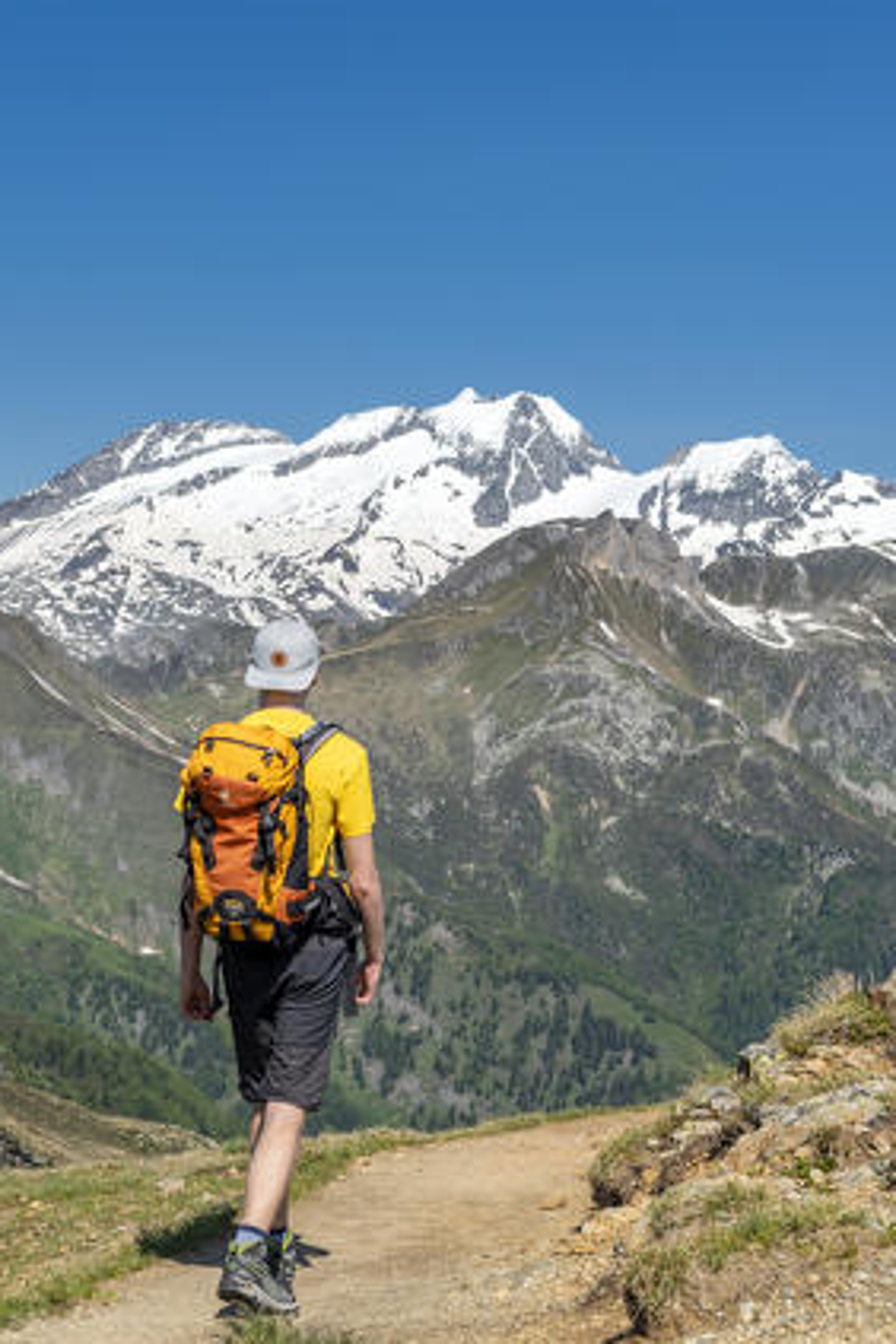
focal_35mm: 85
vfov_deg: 23.9
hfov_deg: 16.1
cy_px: 755
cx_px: 473
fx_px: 3173
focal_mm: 60
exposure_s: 1/1000
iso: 200
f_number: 8
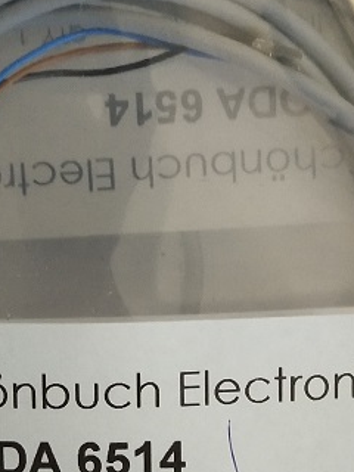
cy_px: 270
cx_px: 162
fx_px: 1064
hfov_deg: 18.9
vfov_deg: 25.0
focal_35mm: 78
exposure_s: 1/33.3
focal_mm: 3.95
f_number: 1.8
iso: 525
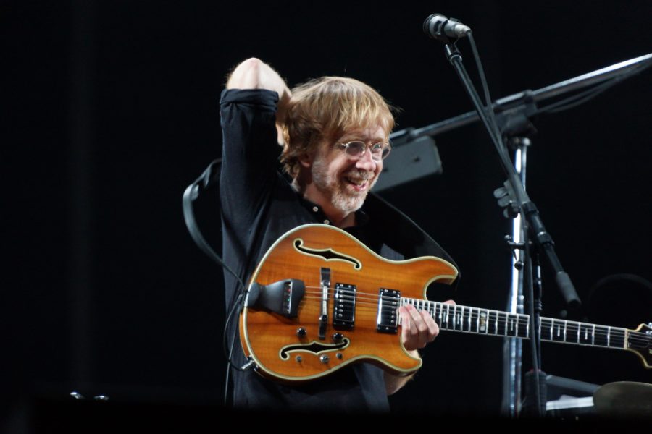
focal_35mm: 157
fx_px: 2843
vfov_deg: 8.7
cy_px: 217
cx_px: 326
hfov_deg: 13.1
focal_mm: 105
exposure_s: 1/160
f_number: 4
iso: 1600
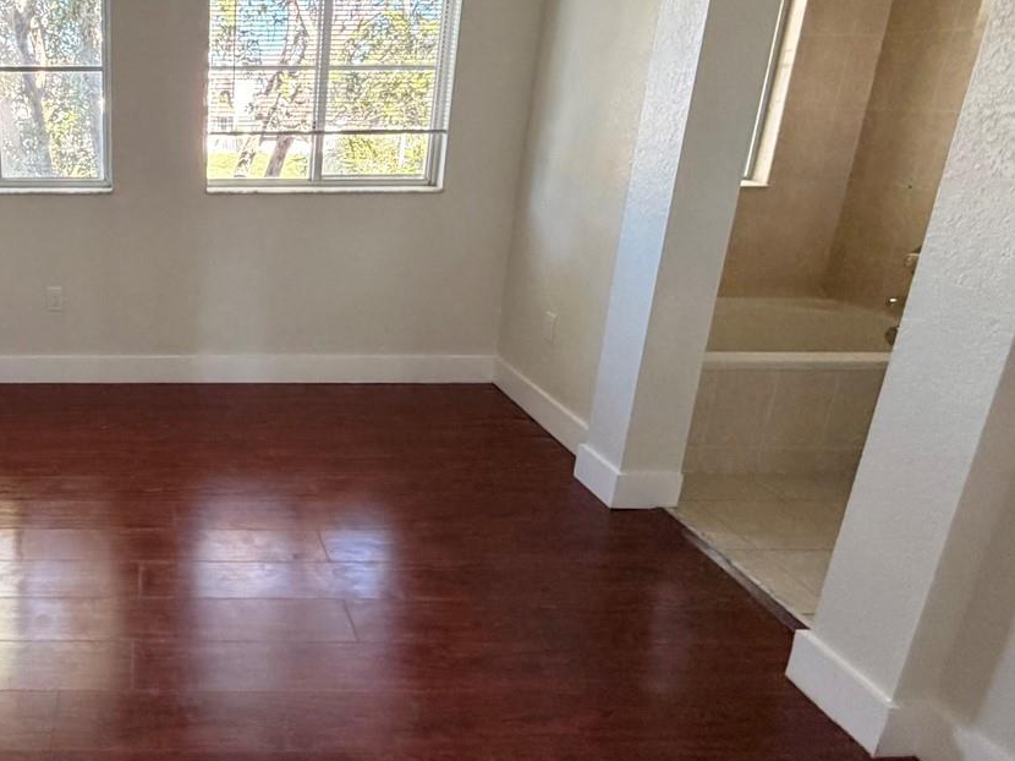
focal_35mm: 27
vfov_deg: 51.2
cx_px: 149
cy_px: 325
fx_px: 791
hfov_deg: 58.2
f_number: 2.2
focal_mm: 2.22
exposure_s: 1/85
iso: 320
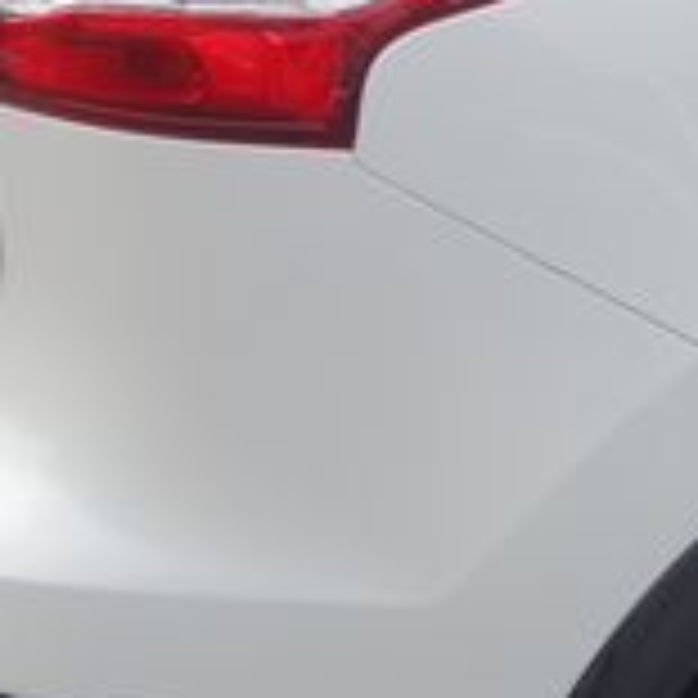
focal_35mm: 157
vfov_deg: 11.1
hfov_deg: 9.8
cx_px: 1657
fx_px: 3582
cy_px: 308
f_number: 5.6
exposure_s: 1/160
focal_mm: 10.4
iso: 125
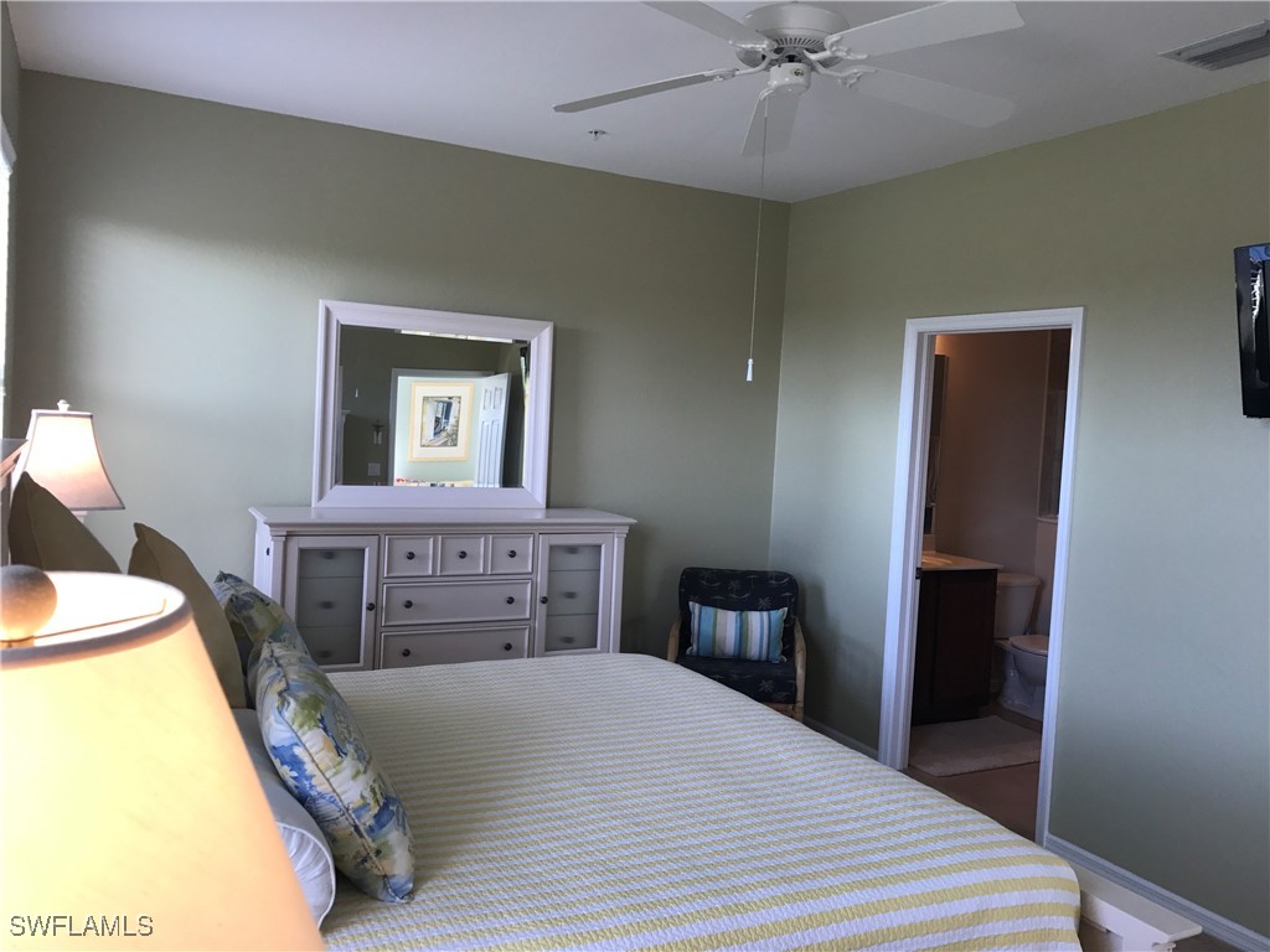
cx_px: 635
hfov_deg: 63.4
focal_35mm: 28
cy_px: 476
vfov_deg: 49.7
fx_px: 1027
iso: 40
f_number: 1.8
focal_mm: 3.99
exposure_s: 1/120
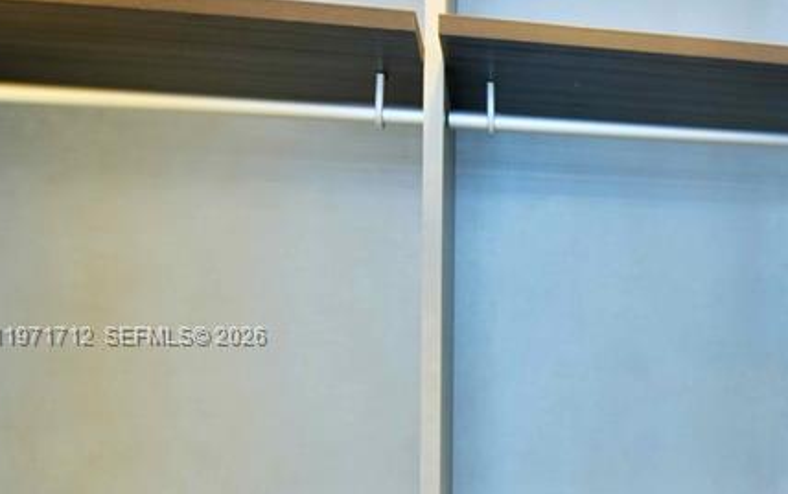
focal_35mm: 40
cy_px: 337
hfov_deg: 44.8
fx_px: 859
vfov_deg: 31.7
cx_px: 708
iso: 200
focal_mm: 14
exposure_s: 1.6
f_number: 10
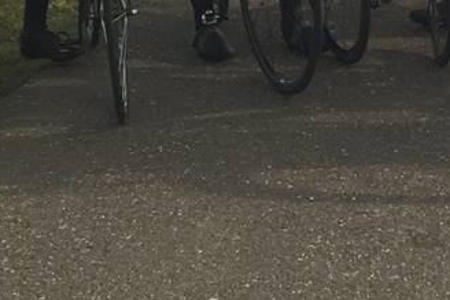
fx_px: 1150
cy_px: -211
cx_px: 365
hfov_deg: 21.8
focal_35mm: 92
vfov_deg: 13.6
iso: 32
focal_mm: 4.15
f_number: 2.2
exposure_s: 1/1163
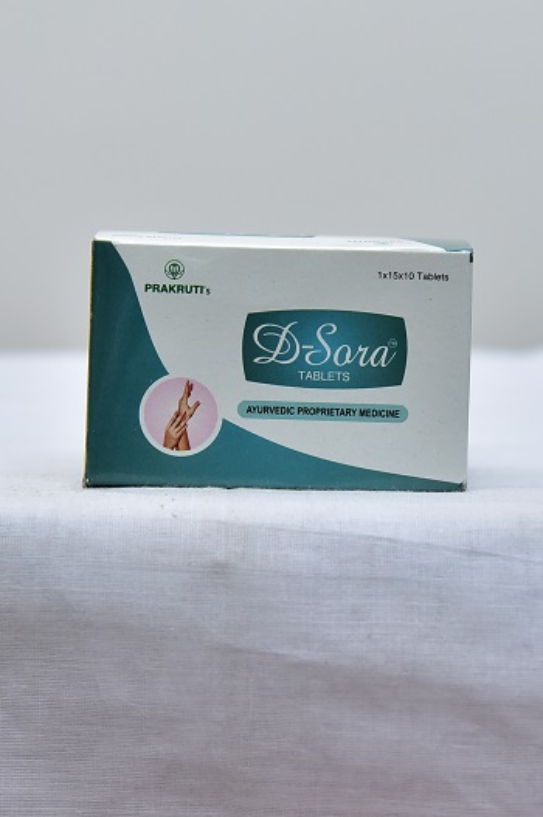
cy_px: 408
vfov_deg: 28.9
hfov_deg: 19.4
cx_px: 272
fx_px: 1586
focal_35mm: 70
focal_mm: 70
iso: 1600
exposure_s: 1/125
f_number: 4
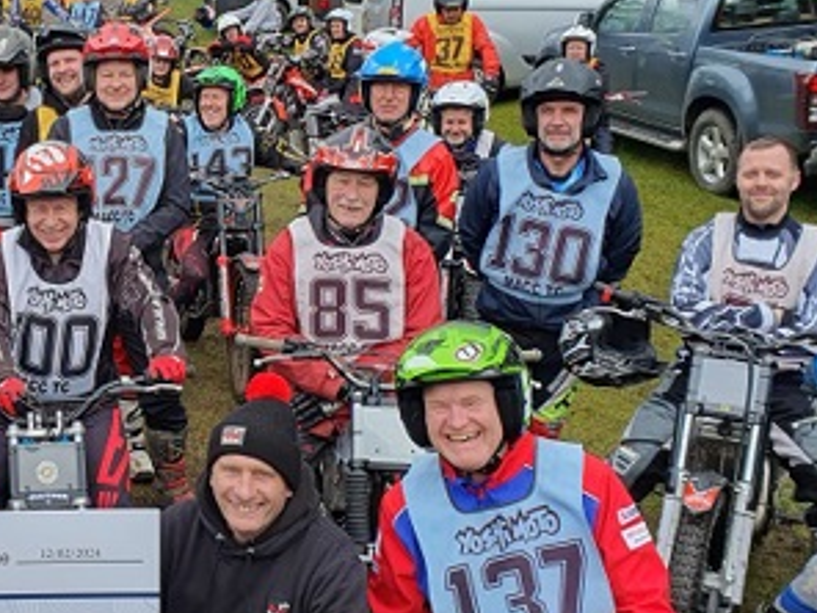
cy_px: 278
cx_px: 8
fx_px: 1369
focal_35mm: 58
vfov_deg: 25.2
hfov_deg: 30.9
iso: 50
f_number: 2.4
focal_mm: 4.32
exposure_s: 1/538
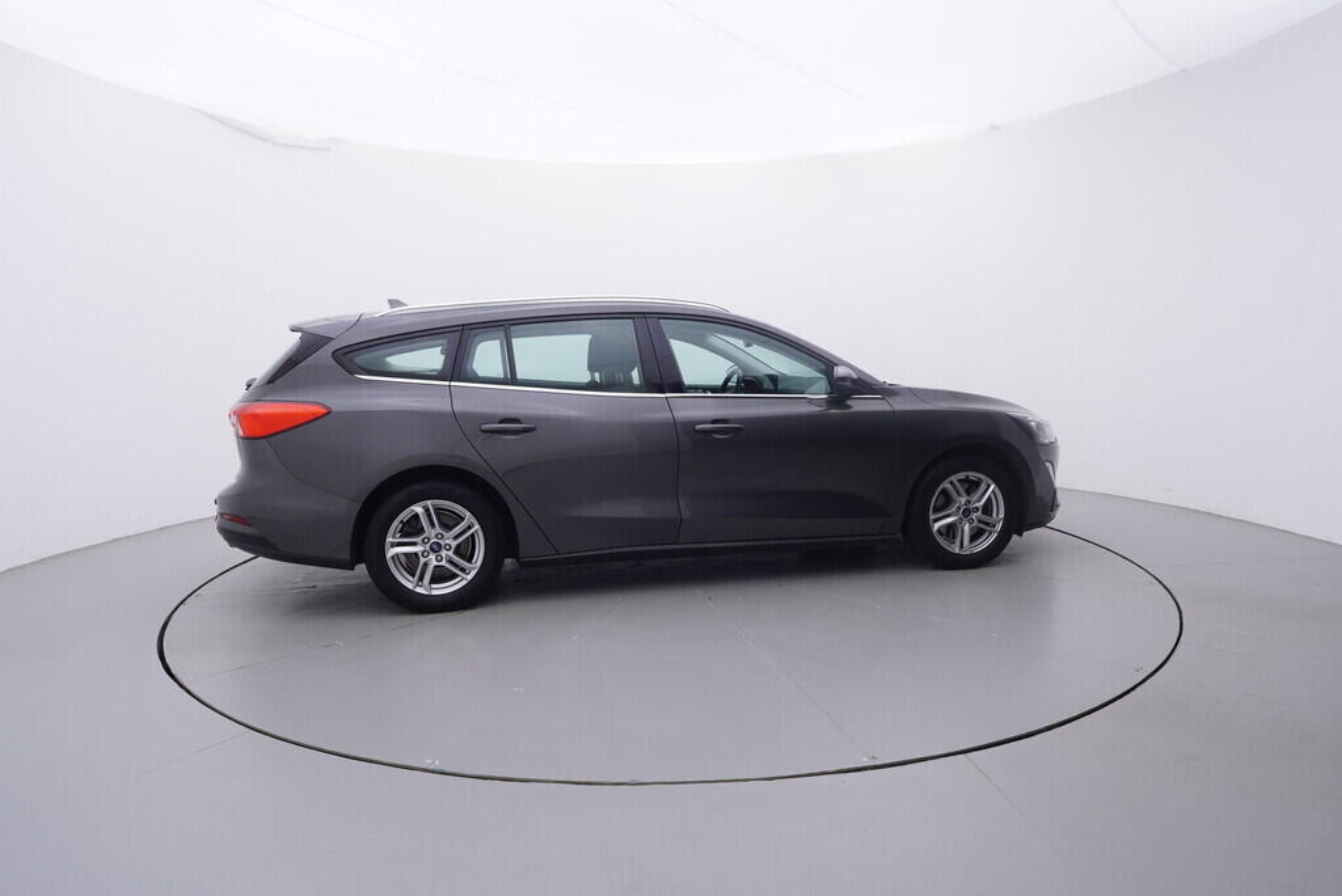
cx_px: 671
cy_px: 448
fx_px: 839
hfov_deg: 77.3
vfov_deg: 56.2
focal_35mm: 22
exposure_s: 1/80
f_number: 5
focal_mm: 15
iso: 200
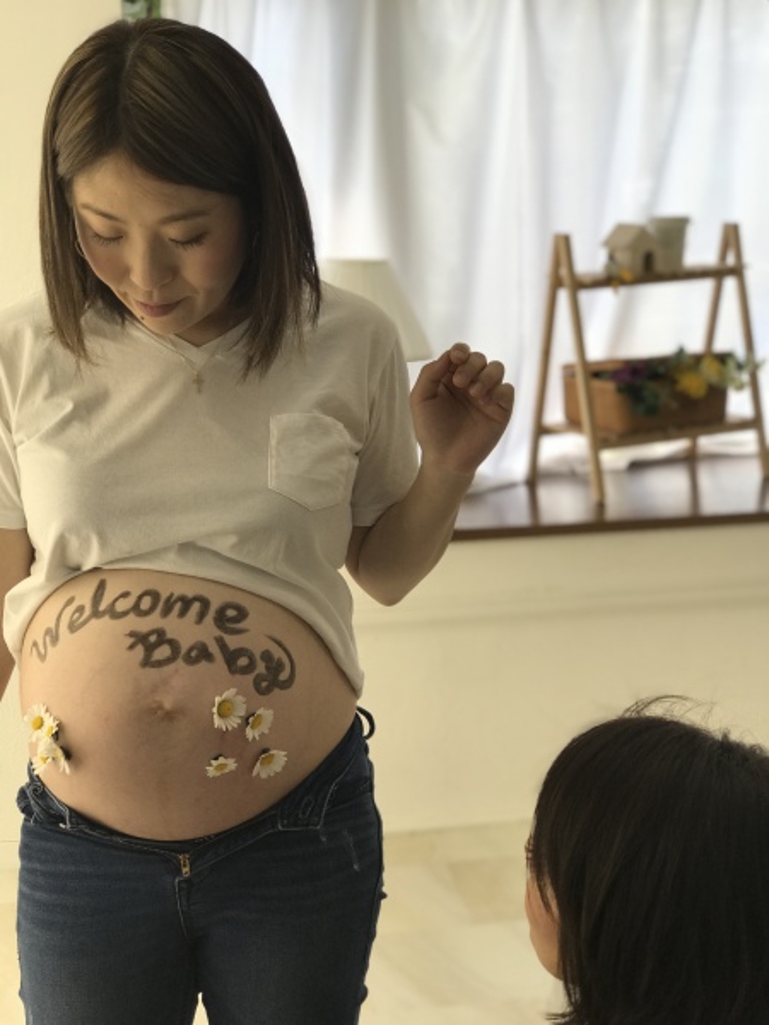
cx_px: 384
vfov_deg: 33.8
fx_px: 1688
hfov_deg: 25.7
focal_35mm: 57
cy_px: 512
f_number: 2.8
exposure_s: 1/111
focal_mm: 6.6
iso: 20
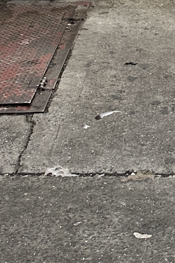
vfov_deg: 12.0
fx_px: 948
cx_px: 258
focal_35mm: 130
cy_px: -411
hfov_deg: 10.2
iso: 64
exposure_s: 1/172
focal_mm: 6.86
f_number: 1.78
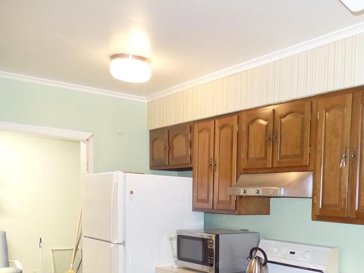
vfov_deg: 32.7
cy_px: 243
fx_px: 441
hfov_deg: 43.1
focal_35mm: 42
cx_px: 283
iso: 400
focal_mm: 4.1
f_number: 2.8
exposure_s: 1/30
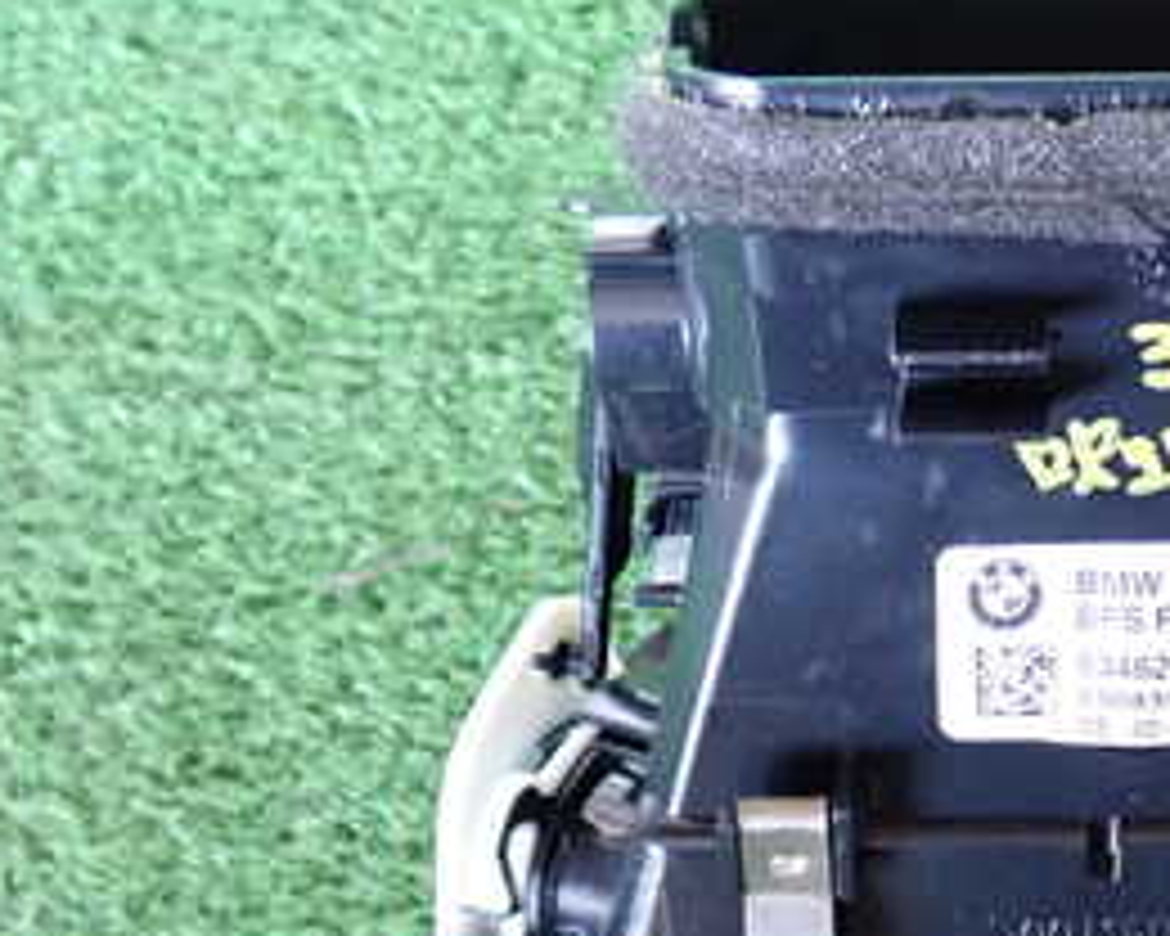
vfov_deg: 18.9
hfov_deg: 22.9
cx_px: 1080
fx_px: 2805
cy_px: 648
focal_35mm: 81
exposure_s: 1/30
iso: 800
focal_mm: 6.37
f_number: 2.5
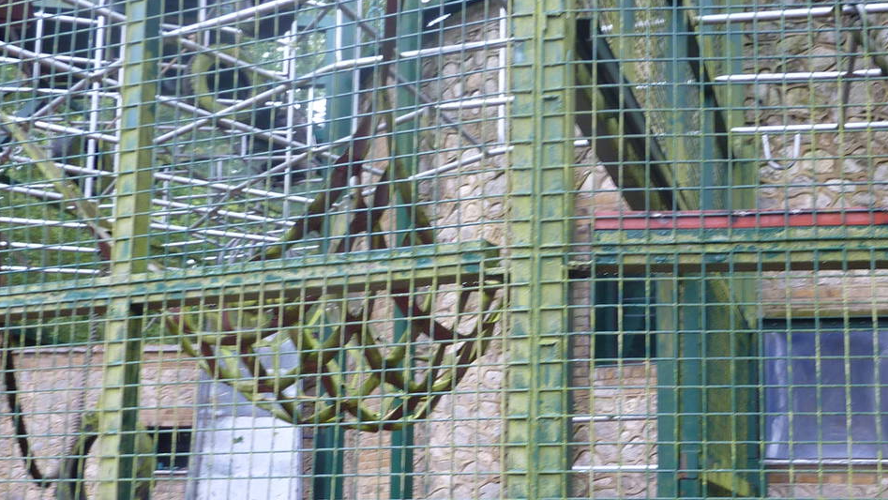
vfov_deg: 25.4
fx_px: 1083
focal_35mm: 46
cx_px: 567
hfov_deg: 44.1
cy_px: 425
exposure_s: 1/30
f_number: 3.3
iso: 100
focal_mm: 4.1
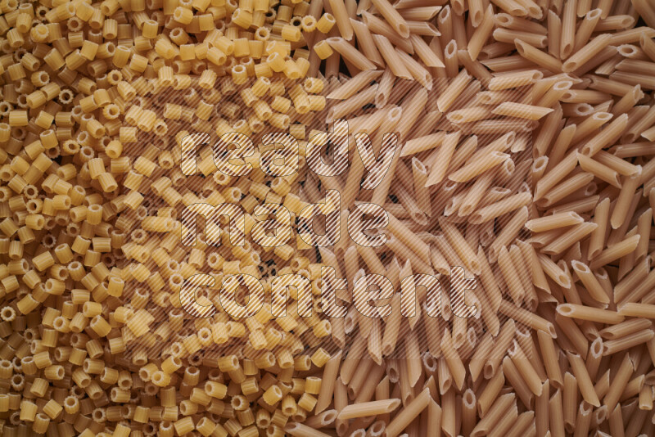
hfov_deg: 39.6
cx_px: 328
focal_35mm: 50
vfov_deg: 27.0
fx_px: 910
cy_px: 218
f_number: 8
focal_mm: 50
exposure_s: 1/100
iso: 160
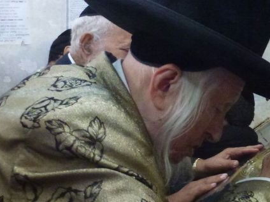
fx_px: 452
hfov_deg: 32.0
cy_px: 112
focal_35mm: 58
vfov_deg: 25.2
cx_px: 229
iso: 800
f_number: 3.3
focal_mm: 4.3
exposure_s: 1/40
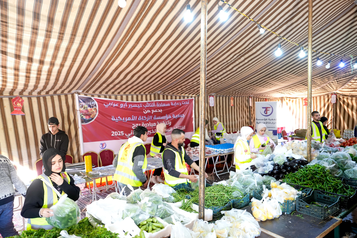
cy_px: 119
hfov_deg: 73.7
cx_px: 178
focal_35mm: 24
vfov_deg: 53.1
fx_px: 238
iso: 1250
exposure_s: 1/100
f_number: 2.8
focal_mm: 24
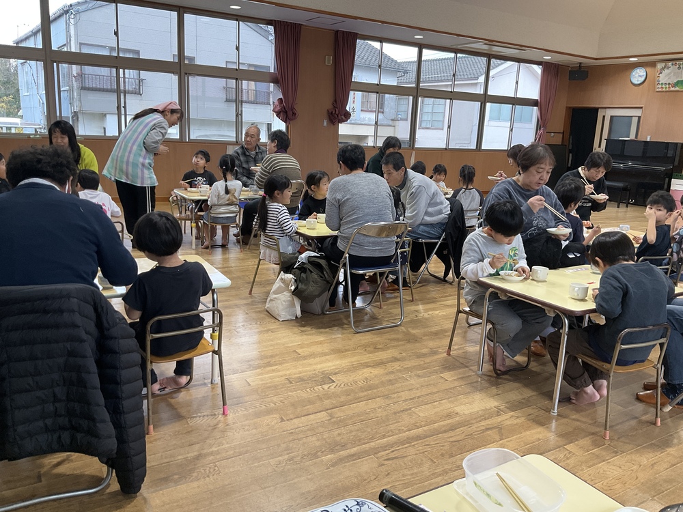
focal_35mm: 29
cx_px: 342
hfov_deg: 61.7
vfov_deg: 48.2
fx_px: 572
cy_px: 256
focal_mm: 3
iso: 64
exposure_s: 1/60
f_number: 1.8
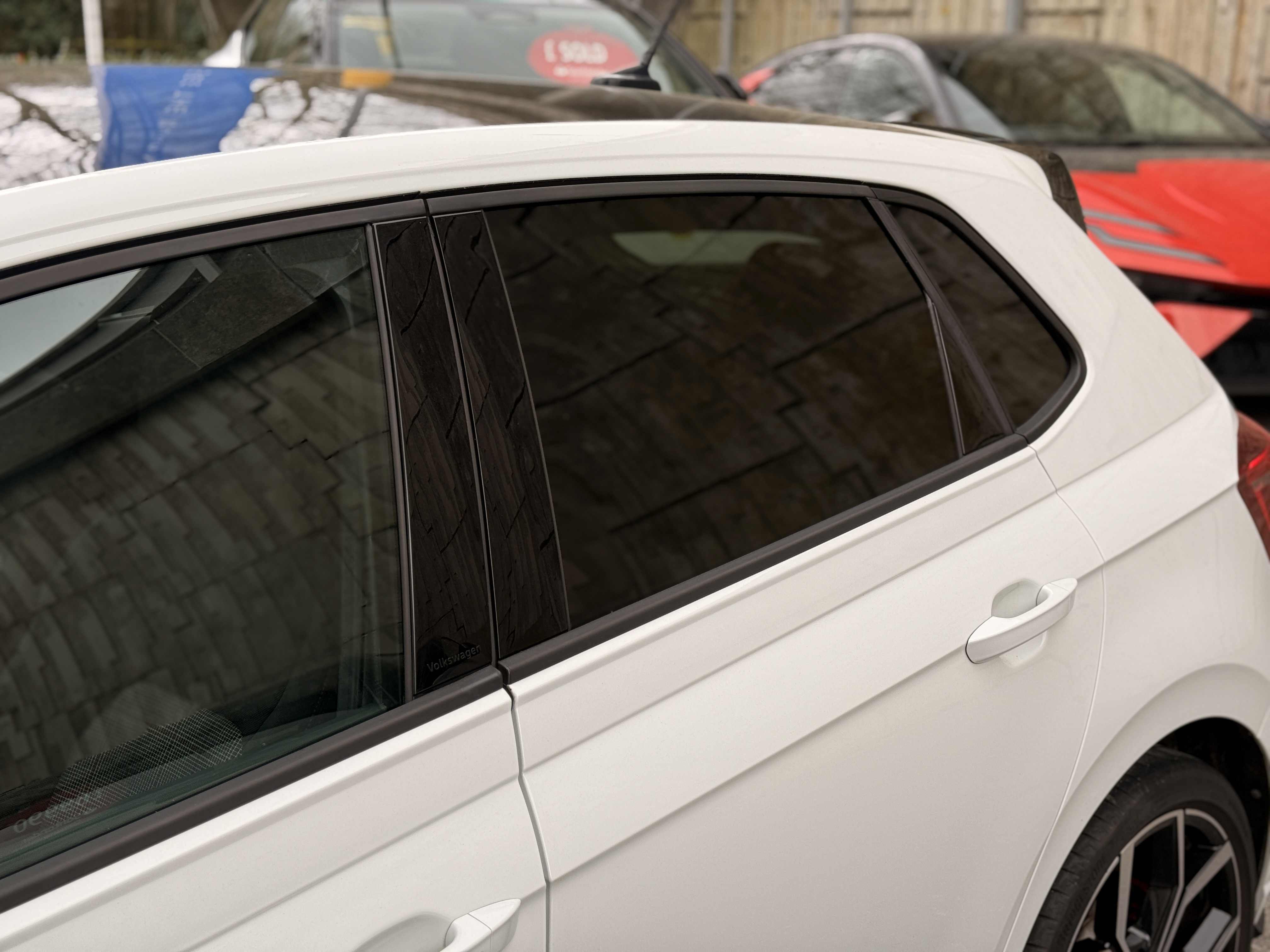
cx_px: 635
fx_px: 1761
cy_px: 476
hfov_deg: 39.7
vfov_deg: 30.3
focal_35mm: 48
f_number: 1.78
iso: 100
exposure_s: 1/318
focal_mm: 6.76
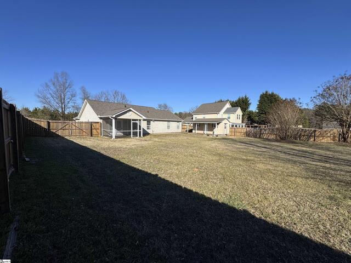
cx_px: 176
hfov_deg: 102.1
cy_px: 132
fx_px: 142
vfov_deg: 85.7
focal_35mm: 14
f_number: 2.2
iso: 50
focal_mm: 2.22
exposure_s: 1/2494
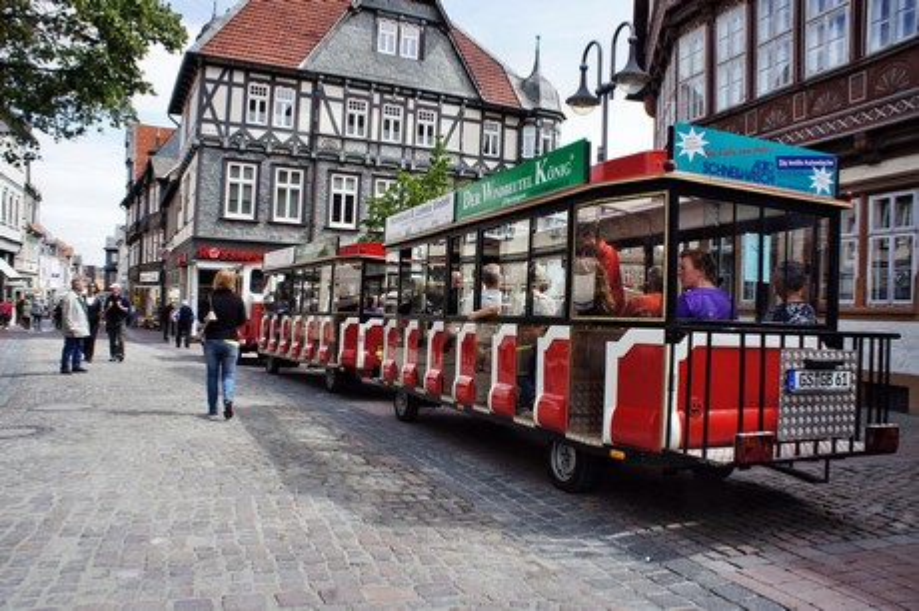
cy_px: 306
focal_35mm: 27
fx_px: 689
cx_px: 460
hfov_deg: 67.4
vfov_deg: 47.9
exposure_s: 1/100
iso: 200
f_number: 11
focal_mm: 18
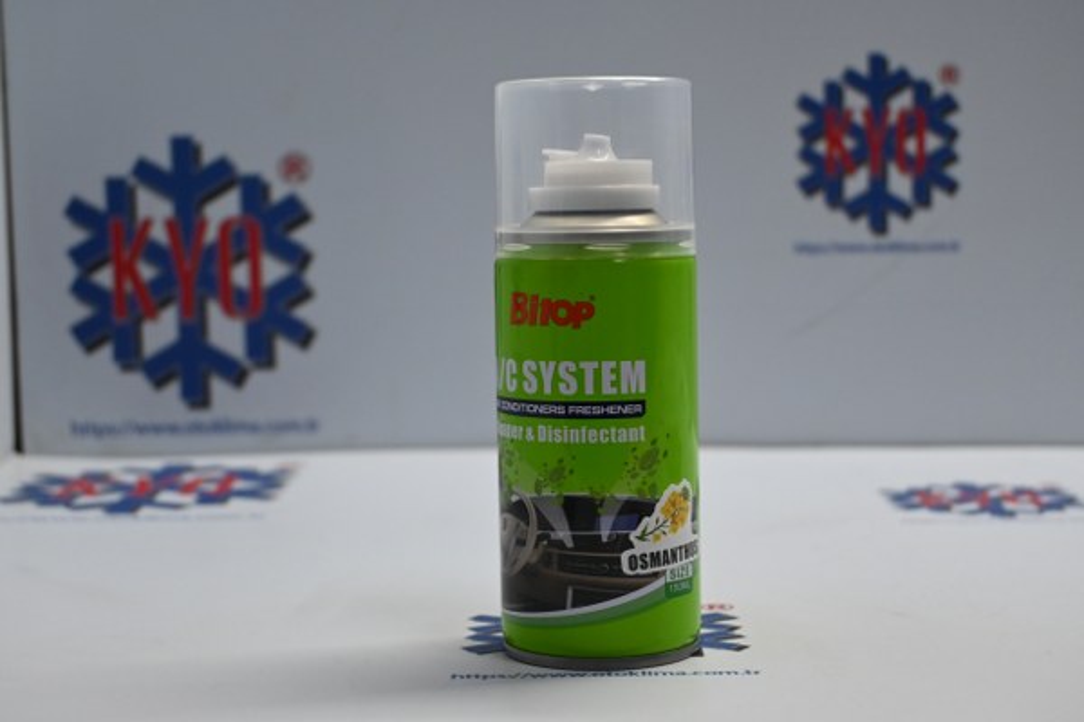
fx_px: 1852
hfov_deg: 32.6
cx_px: 542
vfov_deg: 22.1
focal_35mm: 62
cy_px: 361
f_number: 5.6
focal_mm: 41
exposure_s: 1/125
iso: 1250
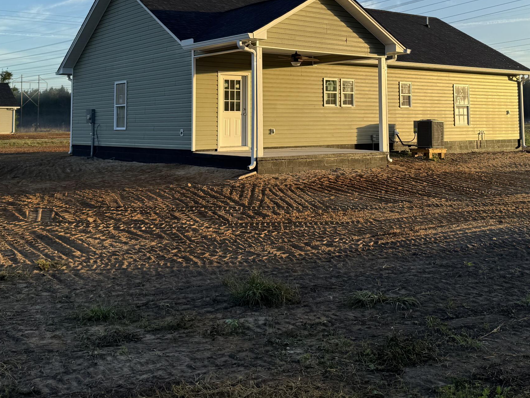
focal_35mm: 42
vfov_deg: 33.2
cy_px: 70
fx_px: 643
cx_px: 307
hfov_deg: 44.6
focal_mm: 6.76
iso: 80
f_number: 1.78
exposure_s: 1/1678
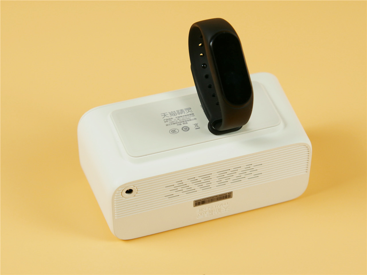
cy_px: 138
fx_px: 912
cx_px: 184
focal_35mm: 86
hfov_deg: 22.8
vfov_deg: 17.2
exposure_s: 1/80
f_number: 3.5
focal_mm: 43
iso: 250
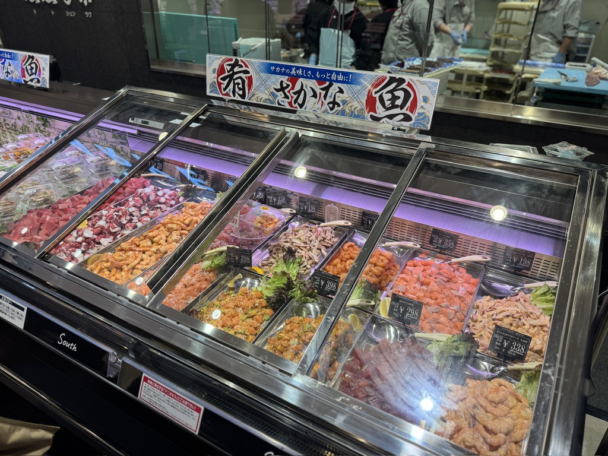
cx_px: 304
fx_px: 422
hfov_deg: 71.6
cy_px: 228
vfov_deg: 56.8
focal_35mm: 24
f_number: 1.78
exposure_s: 1/121
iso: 64
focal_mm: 6.76
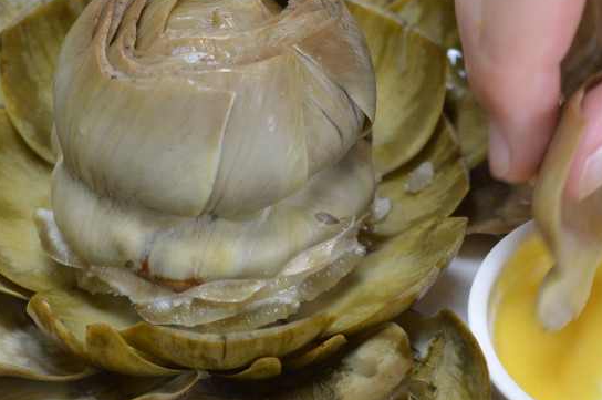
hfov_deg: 18.1
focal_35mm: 113
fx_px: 1887
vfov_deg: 12.1
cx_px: 366
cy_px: 290
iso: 400
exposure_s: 1/125
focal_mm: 40
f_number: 5.6
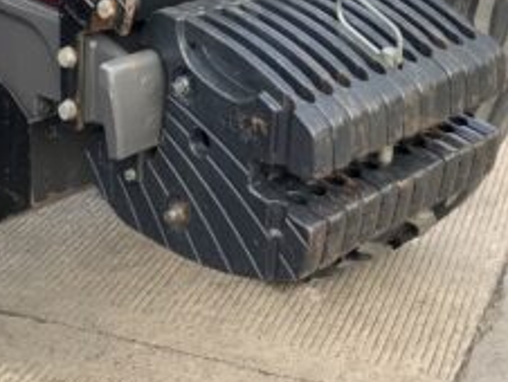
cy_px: -72
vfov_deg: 17.2
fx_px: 1205
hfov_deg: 23.8
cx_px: 261
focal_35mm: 82
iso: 16
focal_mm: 3
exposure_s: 1/201
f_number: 1.8
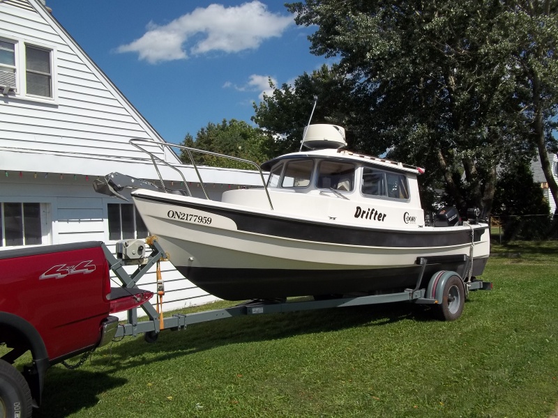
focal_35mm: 32
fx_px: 516
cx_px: 279
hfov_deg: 56.8
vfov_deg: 44.2
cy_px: 209
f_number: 8.8
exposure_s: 1/200
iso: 64
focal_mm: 5.7
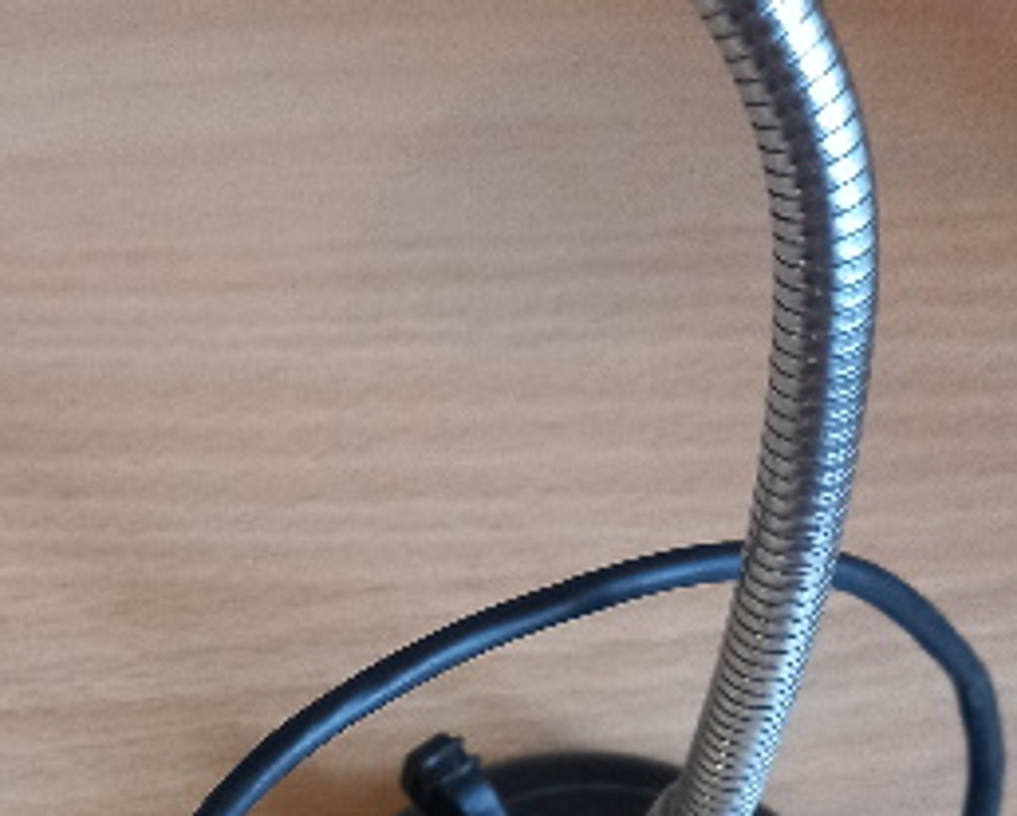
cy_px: 662
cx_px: 166
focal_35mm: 68
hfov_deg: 27.2
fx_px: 2049
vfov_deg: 22.2
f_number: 2
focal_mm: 4.6
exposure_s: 1/20
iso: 640
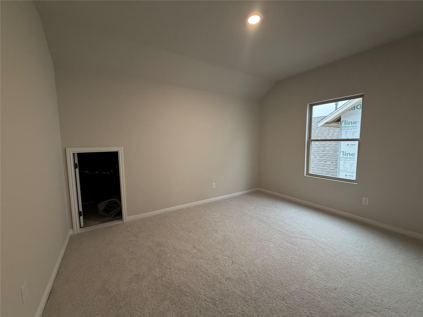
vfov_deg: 85.7
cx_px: 212
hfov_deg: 102.1
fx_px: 171
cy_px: 158
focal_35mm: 14
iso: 200
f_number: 2.2
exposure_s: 1/60
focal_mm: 2.22
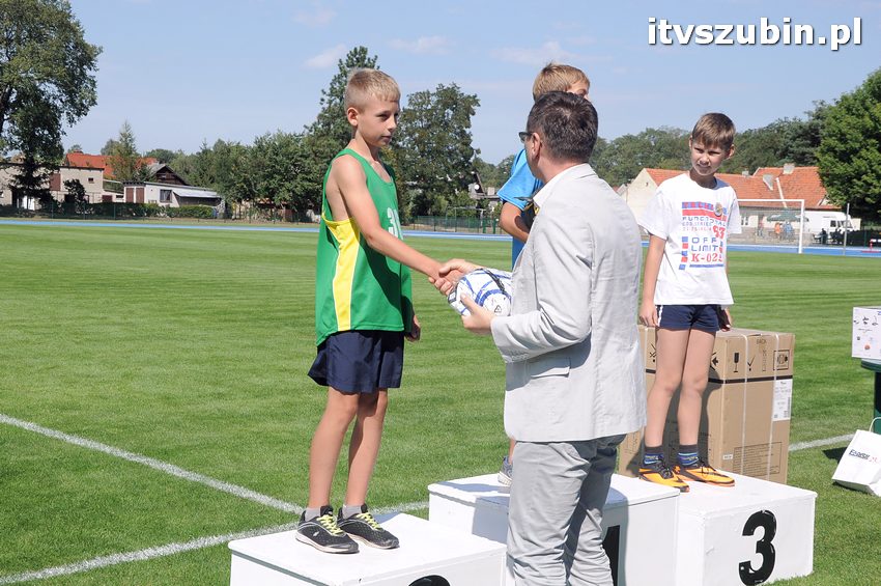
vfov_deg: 25.7
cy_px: 293
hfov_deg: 37.9
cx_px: 440
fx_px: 1284
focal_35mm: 52
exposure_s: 1/500
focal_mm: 35
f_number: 11
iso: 400
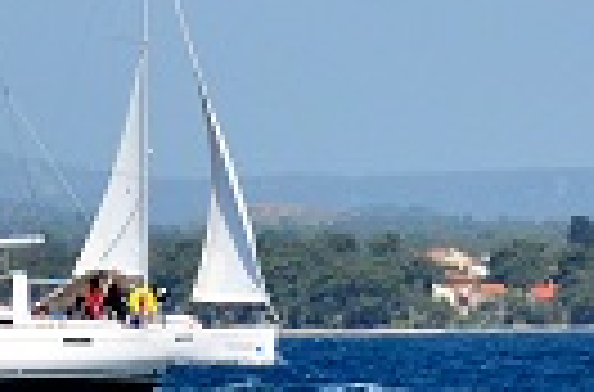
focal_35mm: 1160
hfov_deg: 1.8
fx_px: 19072
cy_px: 304
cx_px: 317
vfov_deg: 1.2
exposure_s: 1/8000
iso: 720
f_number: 4.5
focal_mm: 102
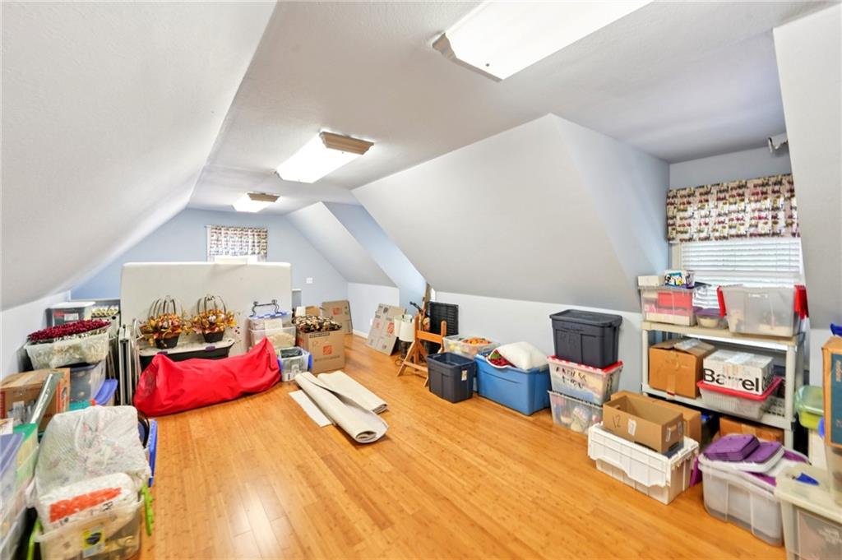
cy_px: 280
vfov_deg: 81.1
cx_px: 421
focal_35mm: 14
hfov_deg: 104.3
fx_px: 327
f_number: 8
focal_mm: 14
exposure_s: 1/13
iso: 320
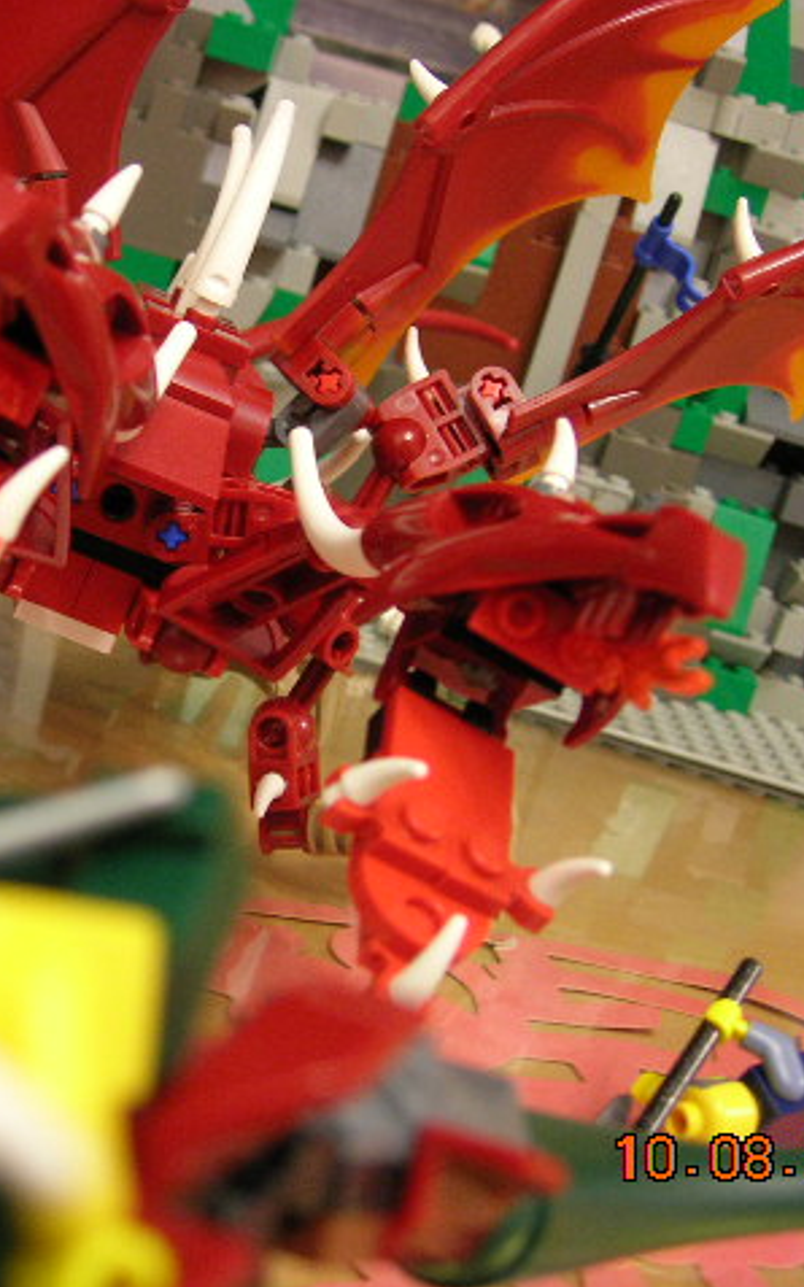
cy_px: 645
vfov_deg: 37.5
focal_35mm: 54
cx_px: 186
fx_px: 1894
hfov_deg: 23.7
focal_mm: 7.8
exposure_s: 1/4.8
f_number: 2.8
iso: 107
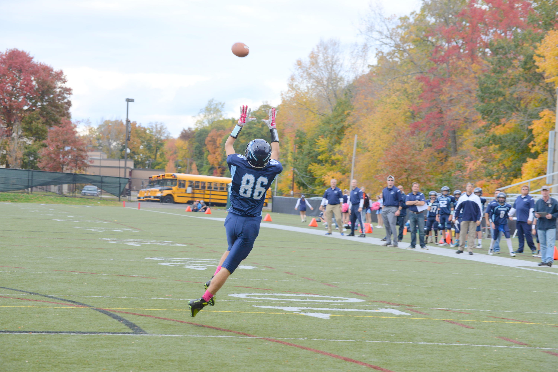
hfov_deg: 18.6
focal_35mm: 110
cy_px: 186
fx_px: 1706
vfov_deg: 12.5
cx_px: 279
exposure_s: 1/400
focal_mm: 110
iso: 400
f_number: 6.3
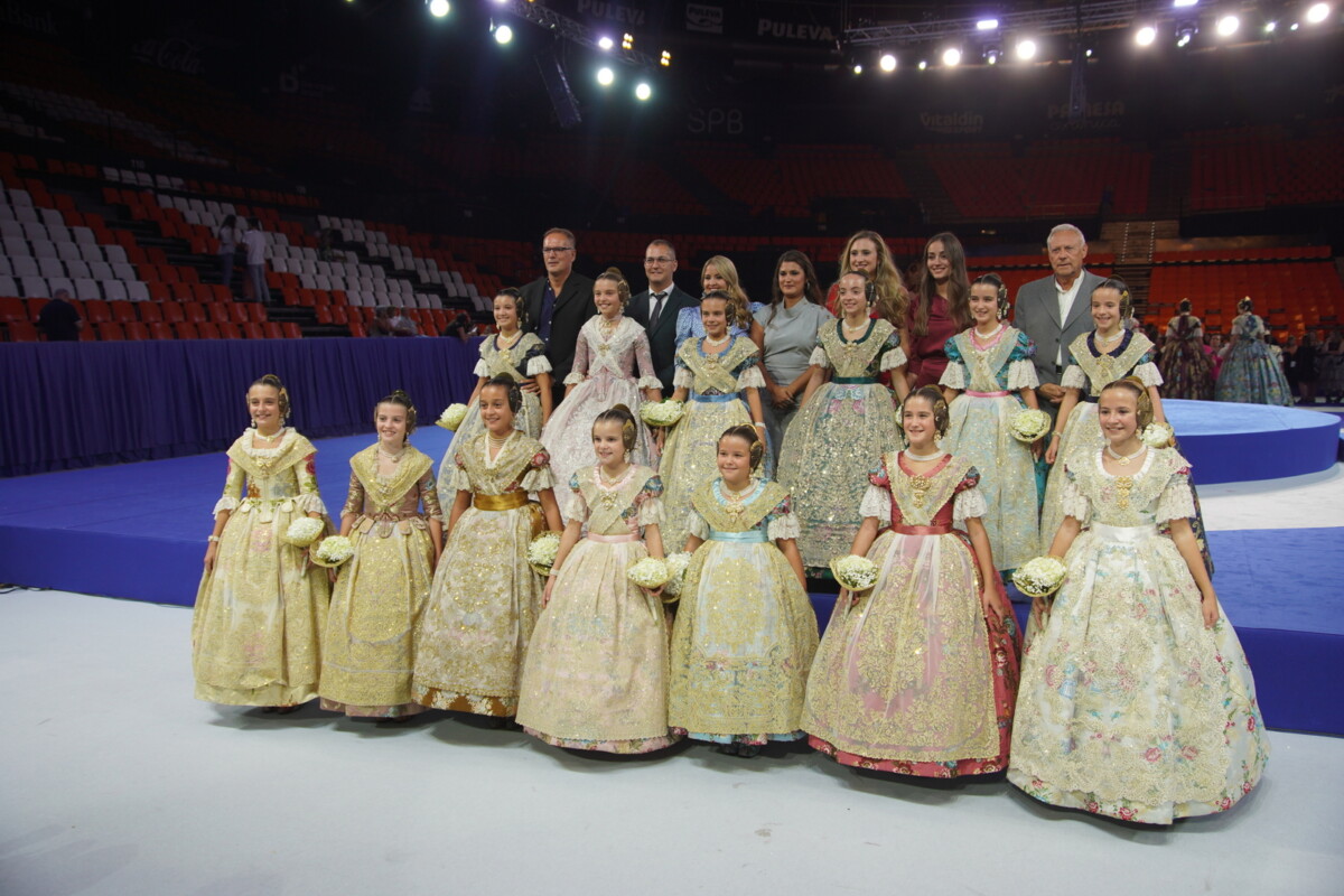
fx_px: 1120
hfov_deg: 61.9
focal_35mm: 30
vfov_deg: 43.6
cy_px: 448
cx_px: 672
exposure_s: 1/320
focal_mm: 20
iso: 160
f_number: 2.8
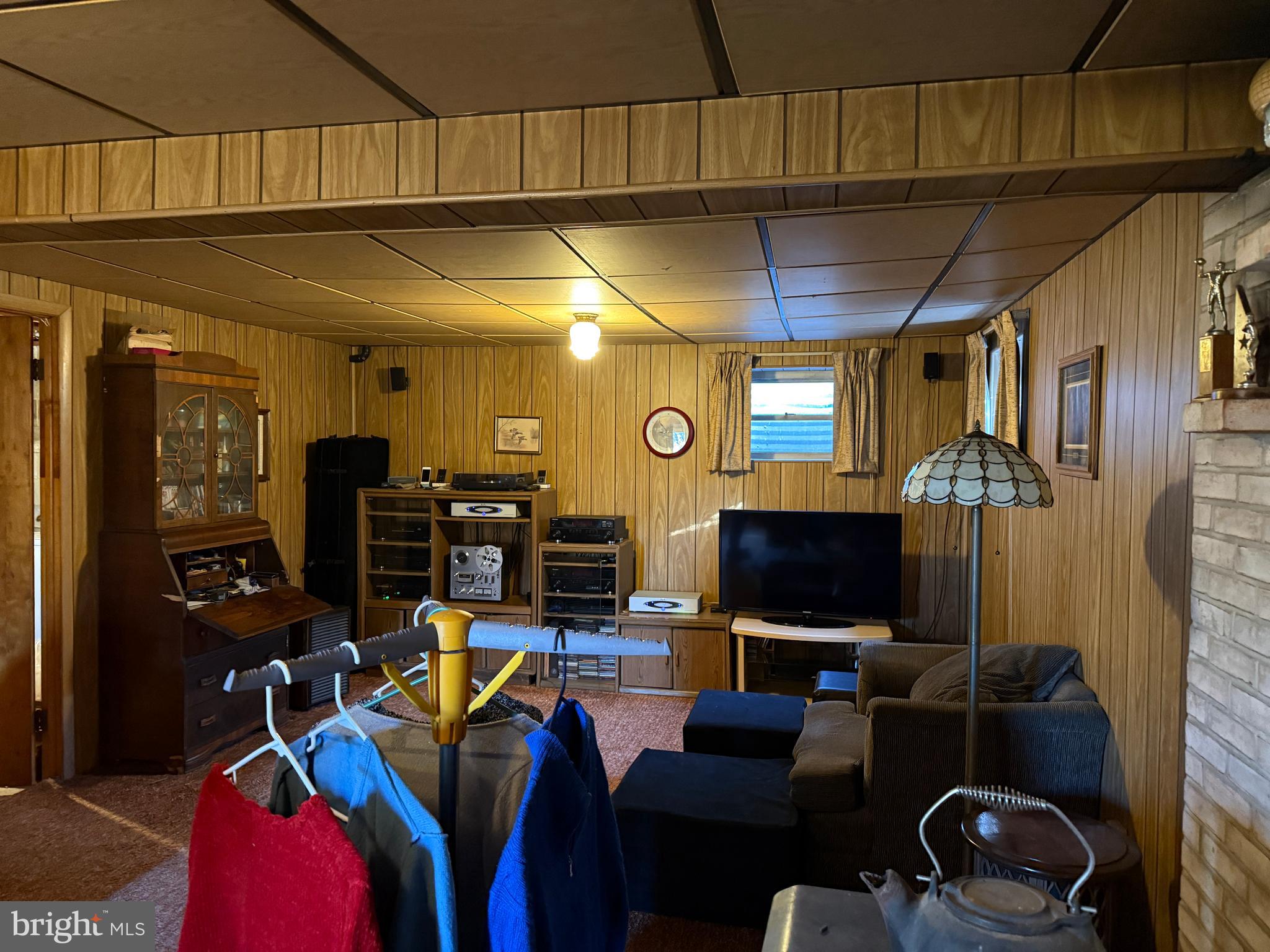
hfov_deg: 71.6
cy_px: 476
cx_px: 635
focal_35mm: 24
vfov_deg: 56.8
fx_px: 881
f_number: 1.78
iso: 800
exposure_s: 1/30
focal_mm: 6.76
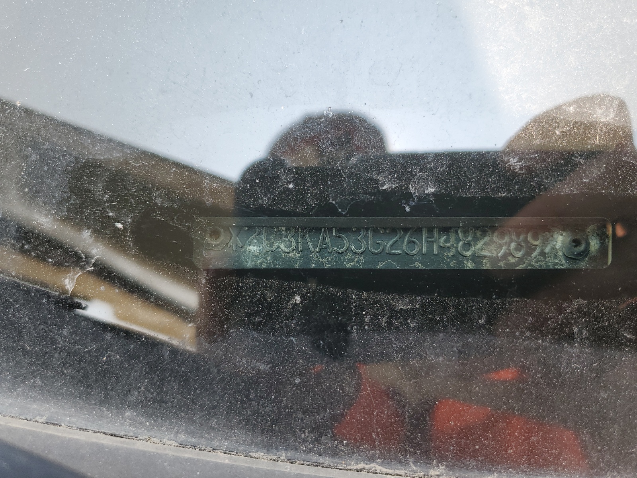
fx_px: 478
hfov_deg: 67.3
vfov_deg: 53.1
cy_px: 239
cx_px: 318
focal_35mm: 26
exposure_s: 1/323
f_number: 1.5
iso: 50
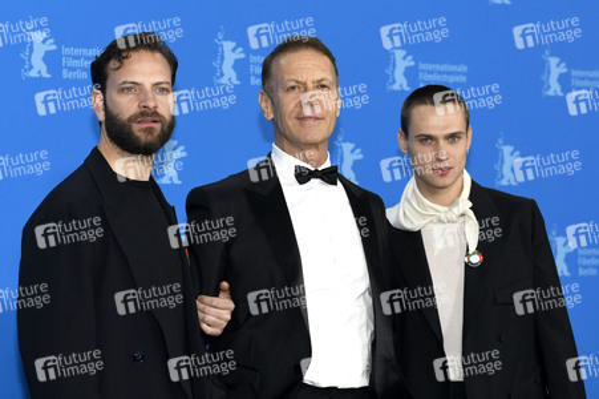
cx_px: 300
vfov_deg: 19.4
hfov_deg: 28.9
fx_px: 1164
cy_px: 200
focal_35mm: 70
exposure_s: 1/400
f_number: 4
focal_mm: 70
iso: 640
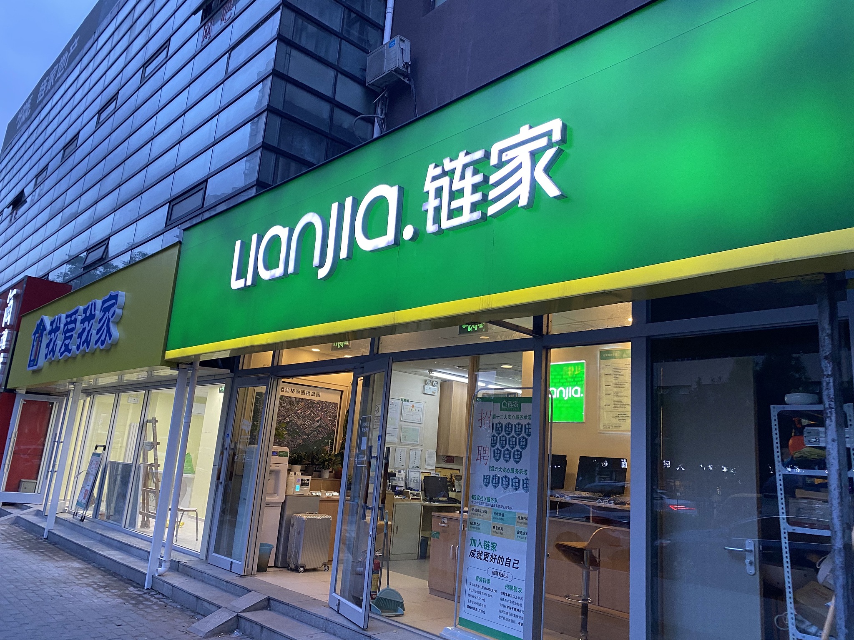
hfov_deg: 67.3
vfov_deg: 53.1
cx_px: 427
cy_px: 320
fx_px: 641
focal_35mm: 26
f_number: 1.8
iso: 125
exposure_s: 1/75
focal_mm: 4.25
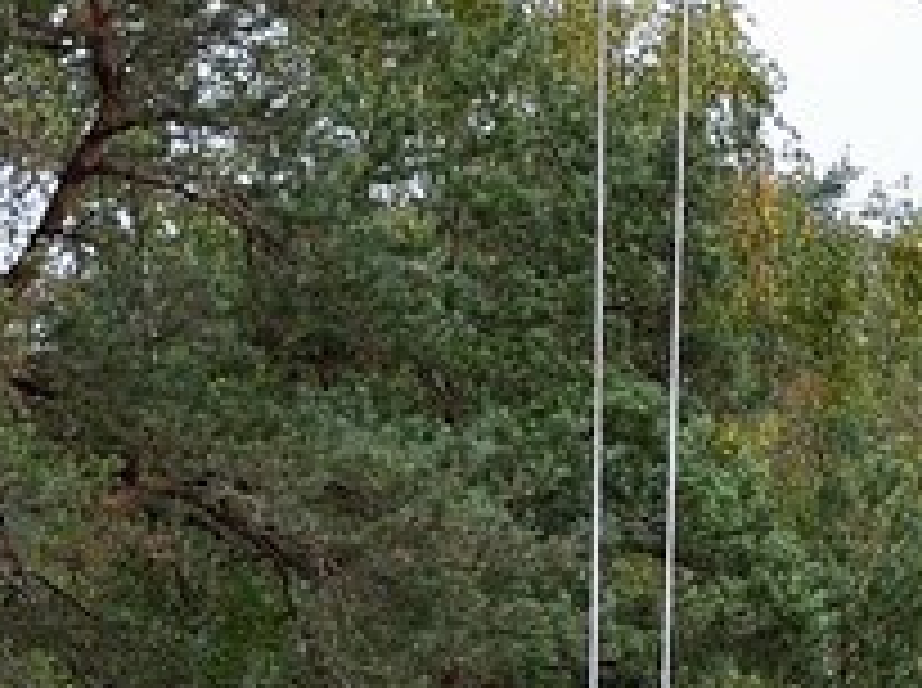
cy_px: 1916
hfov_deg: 2.7
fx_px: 18984
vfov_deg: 2.1
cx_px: 3270
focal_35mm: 714
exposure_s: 1/320
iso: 400
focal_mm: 95
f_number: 7.1
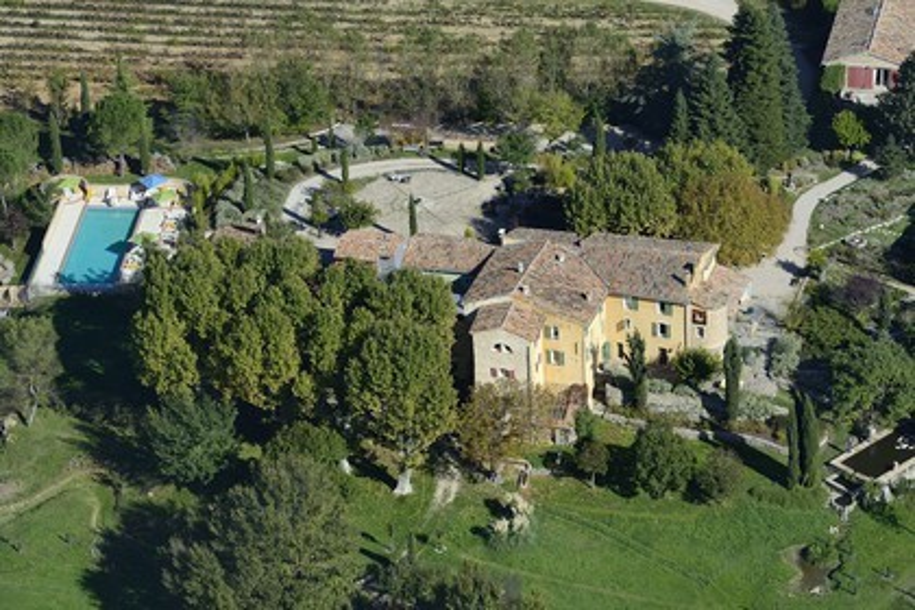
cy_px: 305
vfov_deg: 10.5
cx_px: 458
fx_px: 3304
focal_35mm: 130
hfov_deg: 15.8
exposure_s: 1/2000
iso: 800
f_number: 7.1
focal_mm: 130
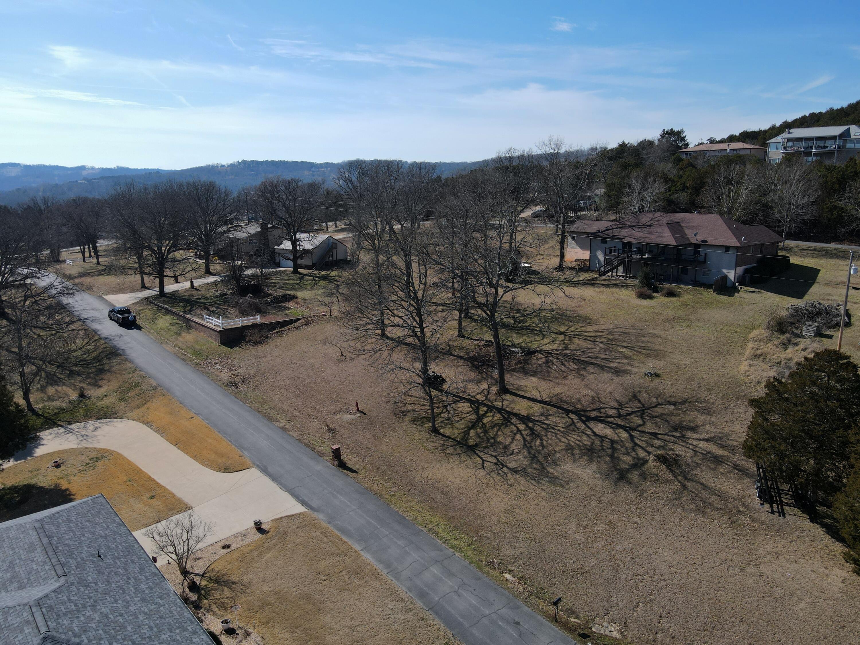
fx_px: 596
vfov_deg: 56.8
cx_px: 430
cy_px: 322
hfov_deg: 71.6
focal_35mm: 24
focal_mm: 4.5
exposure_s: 1/640
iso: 100
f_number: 2.8
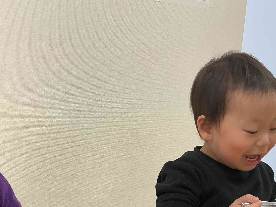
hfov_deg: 36.6
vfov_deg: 27.4
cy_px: 167
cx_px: 105
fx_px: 415
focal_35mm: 52
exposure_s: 1/120
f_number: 1.8
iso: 32
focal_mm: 3
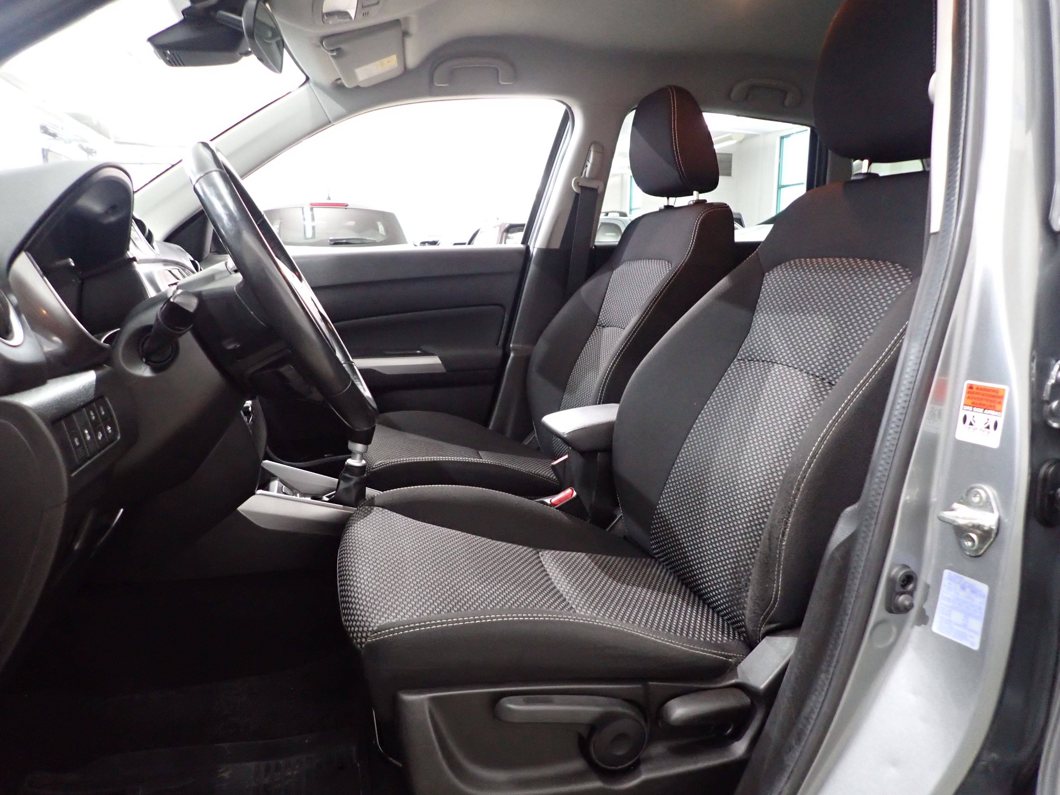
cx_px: 530
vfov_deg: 54.9
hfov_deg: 69.4
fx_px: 766
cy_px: 398
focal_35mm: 25
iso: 640
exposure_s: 1/30
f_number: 2
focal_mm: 4.5
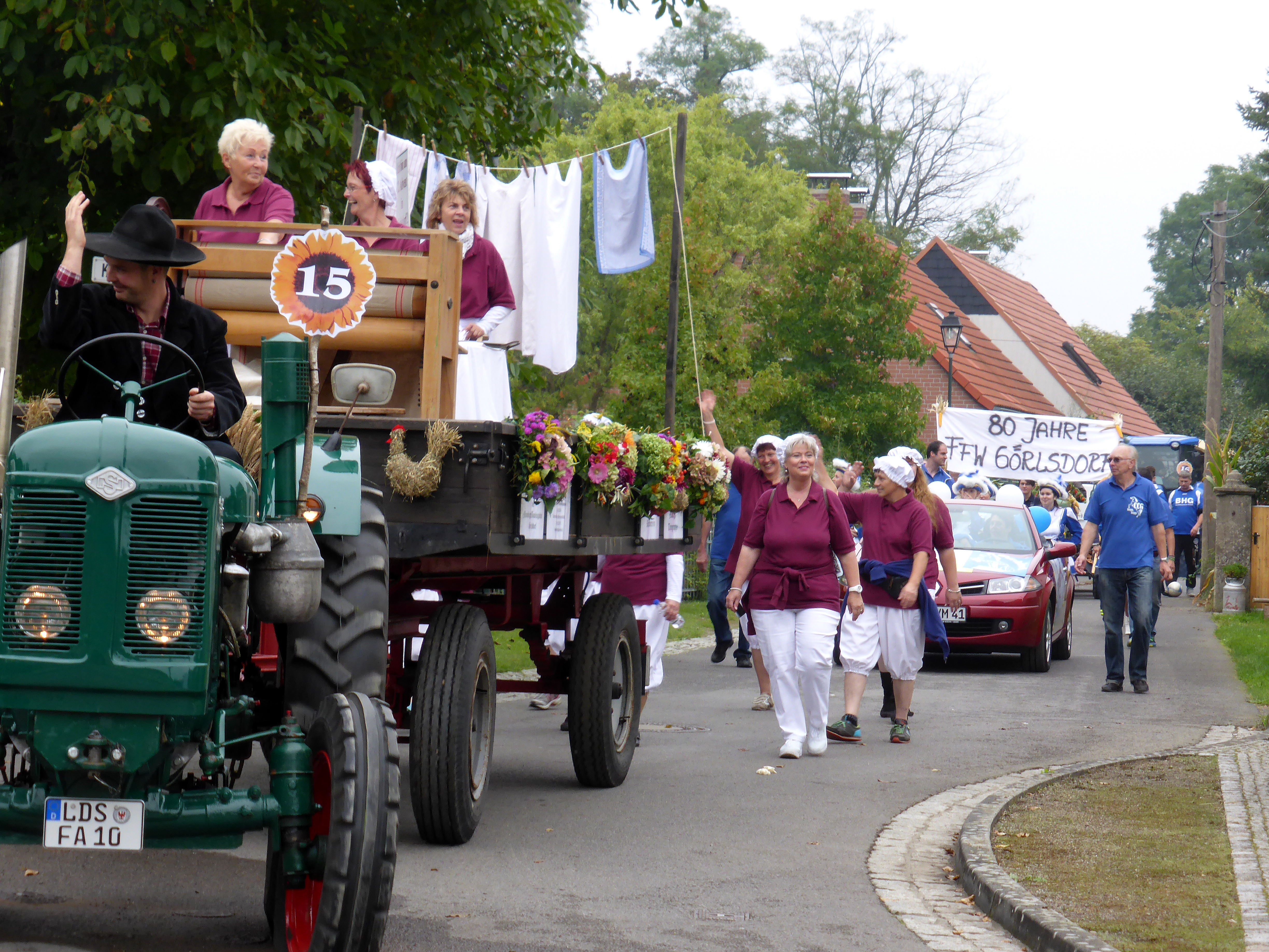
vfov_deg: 14.2
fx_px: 3813
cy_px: 476
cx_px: 634
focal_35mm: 104
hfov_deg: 18.9
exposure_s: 1/60
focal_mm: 17.1
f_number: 5.3
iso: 125
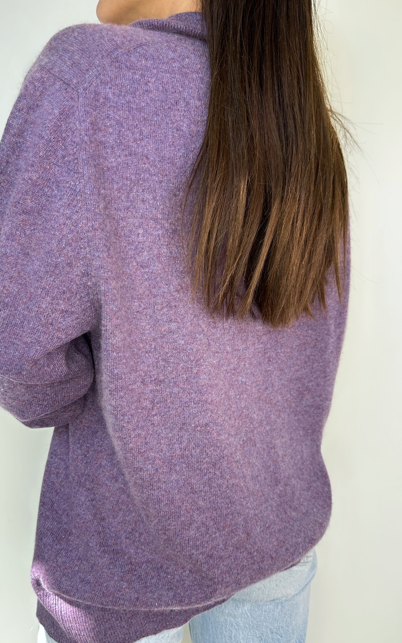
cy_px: 324
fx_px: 456
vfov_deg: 70.4
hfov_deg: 47.6
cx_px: 186
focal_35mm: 26
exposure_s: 1/100
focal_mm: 6.86
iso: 64
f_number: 1.78
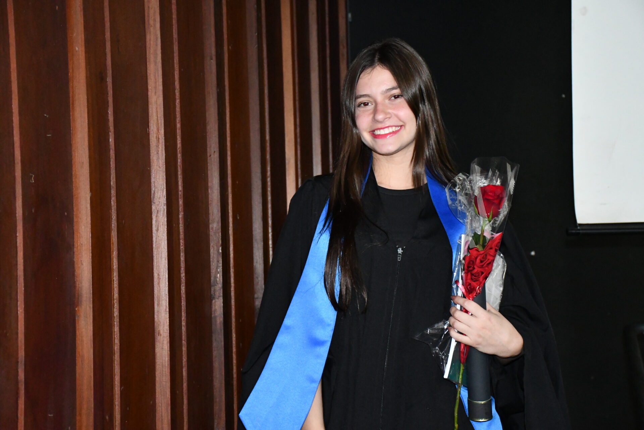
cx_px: 322
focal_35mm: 72
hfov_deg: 28.1
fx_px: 1288
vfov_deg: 18.9
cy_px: 215
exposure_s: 1/60
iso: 6400
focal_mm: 48
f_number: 4.5
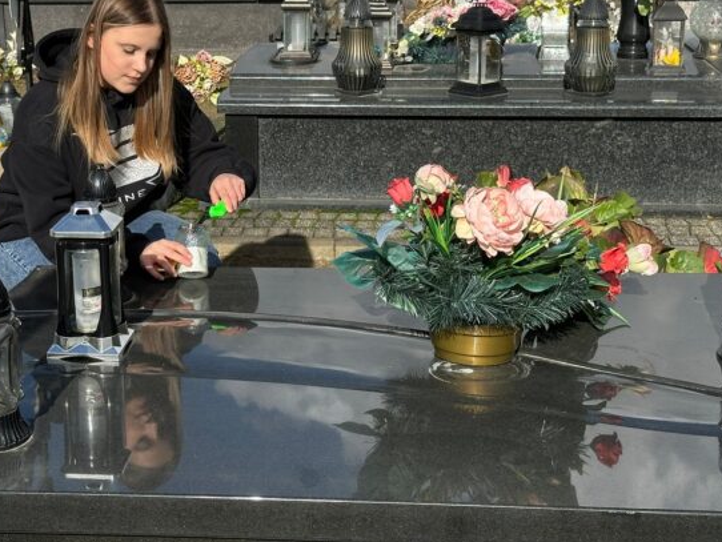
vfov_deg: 21.5
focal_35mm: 68
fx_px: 1419
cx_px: 260
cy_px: 166
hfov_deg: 28.4
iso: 64
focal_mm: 6.86
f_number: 1.78
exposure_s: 1/3876
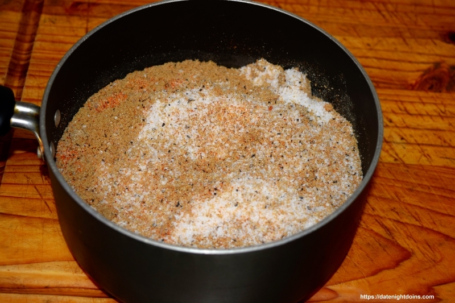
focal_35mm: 68
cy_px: 152
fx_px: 853
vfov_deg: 20.2
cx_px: 228
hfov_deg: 29.9
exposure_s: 1/100
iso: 500
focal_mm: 45
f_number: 5
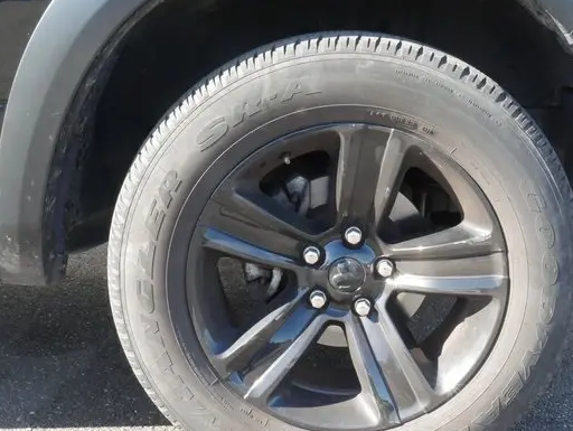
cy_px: 241
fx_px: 828
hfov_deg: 38.1
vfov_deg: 29.1
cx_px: 330
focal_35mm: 50
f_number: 20
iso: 1600
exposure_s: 1/60
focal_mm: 20
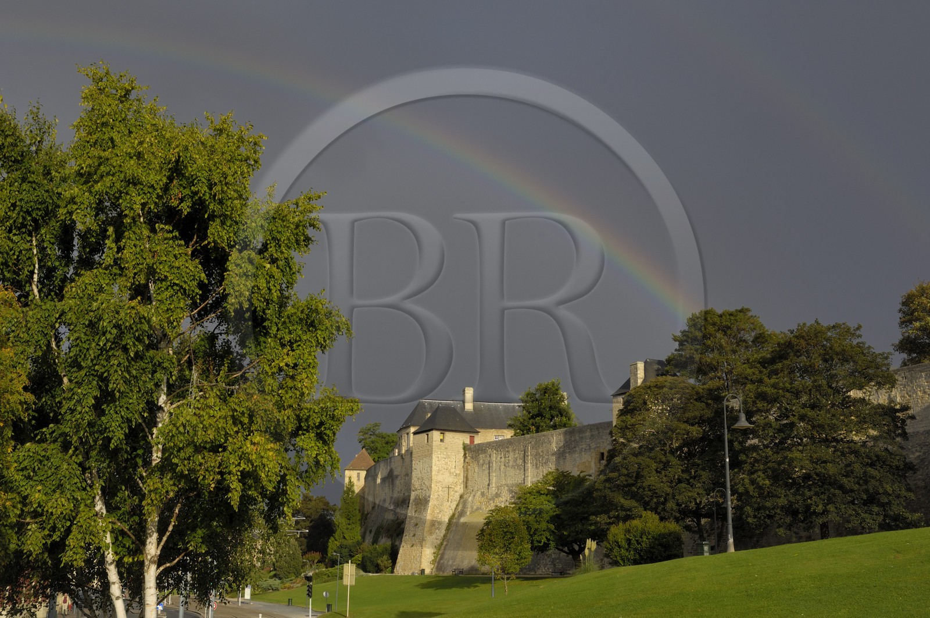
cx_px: 465
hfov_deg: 46.5
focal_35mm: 42
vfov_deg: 31.8
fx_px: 1083
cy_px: 309
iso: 100
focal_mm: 28
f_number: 9.5
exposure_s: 1/160
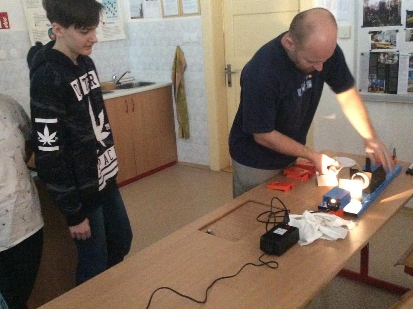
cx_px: 199
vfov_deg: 36.7
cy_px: 149
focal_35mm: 39
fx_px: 465
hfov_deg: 47.9
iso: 800
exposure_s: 1/17
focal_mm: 3.3
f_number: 2.4
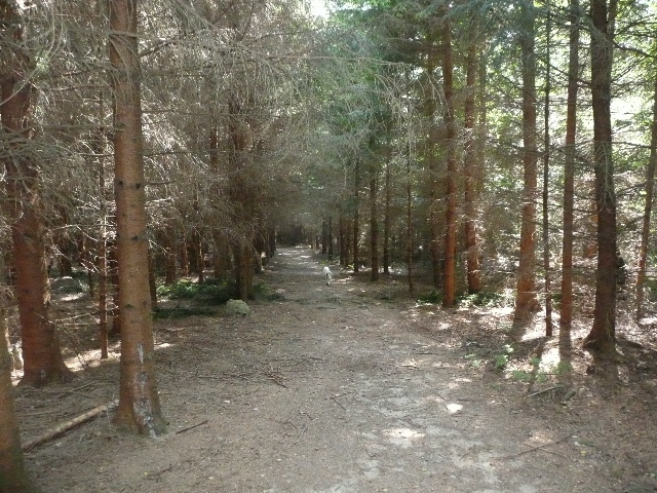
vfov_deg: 49.7
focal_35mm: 28
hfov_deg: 63.4
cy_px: 246
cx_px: 328
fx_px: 531
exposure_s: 1/30
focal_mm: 4.6
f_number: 3.3
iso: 640
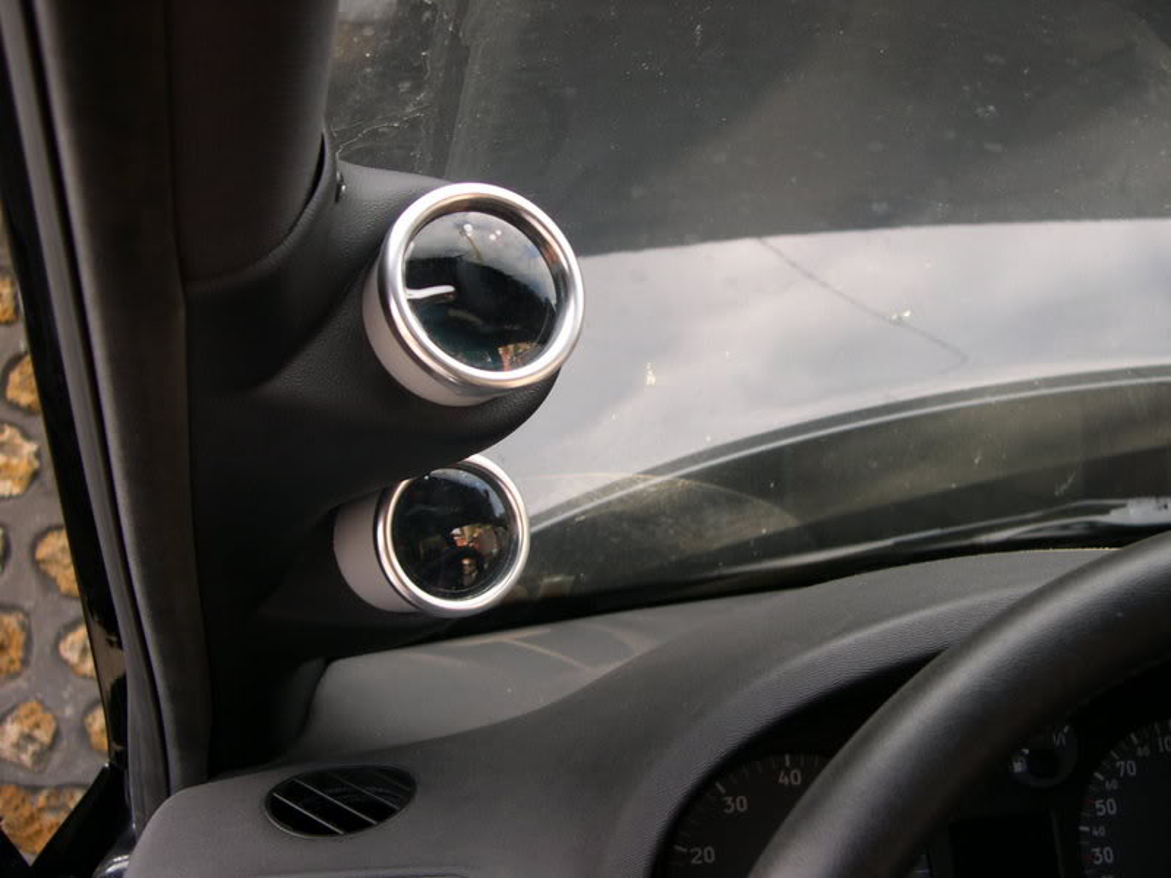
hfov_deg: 49.0
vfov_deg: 37.7
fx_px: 1285
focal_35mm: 38
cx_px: 586
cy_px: 439
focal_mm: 8
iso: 100
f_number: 2.8
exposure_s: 1/44.4
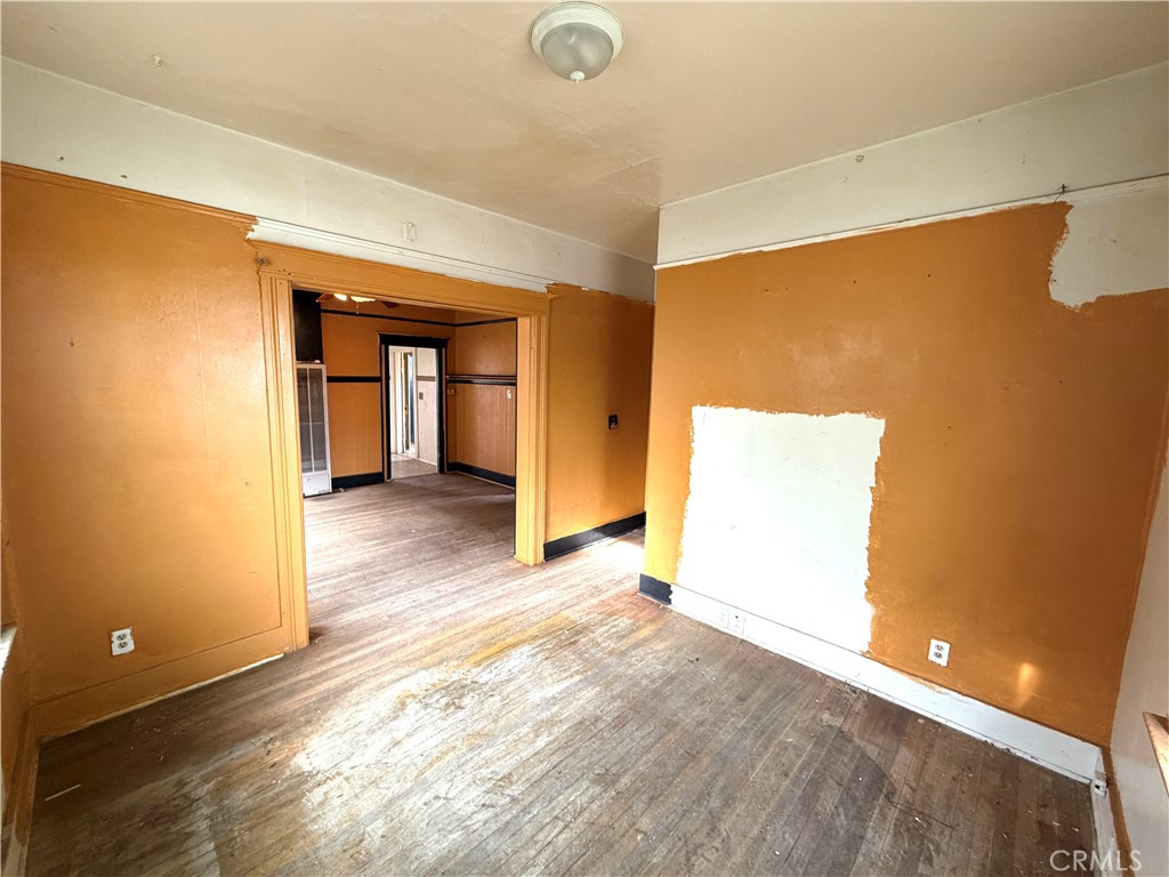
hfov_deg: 102.1
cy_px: 438
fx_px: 473
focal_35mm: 14
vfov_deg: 85.7
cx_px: 584
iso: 250
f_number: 2.2
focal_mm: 2.22
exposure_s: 1/60
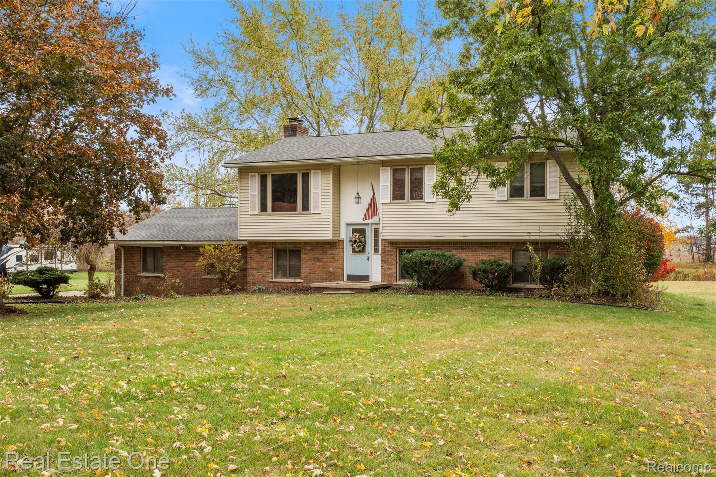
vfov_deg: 37.8
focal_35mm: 35
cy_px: 238
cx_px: 358
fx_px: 696
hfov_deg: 54.4
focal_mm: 35
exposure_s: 1/80
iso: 250
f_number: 9
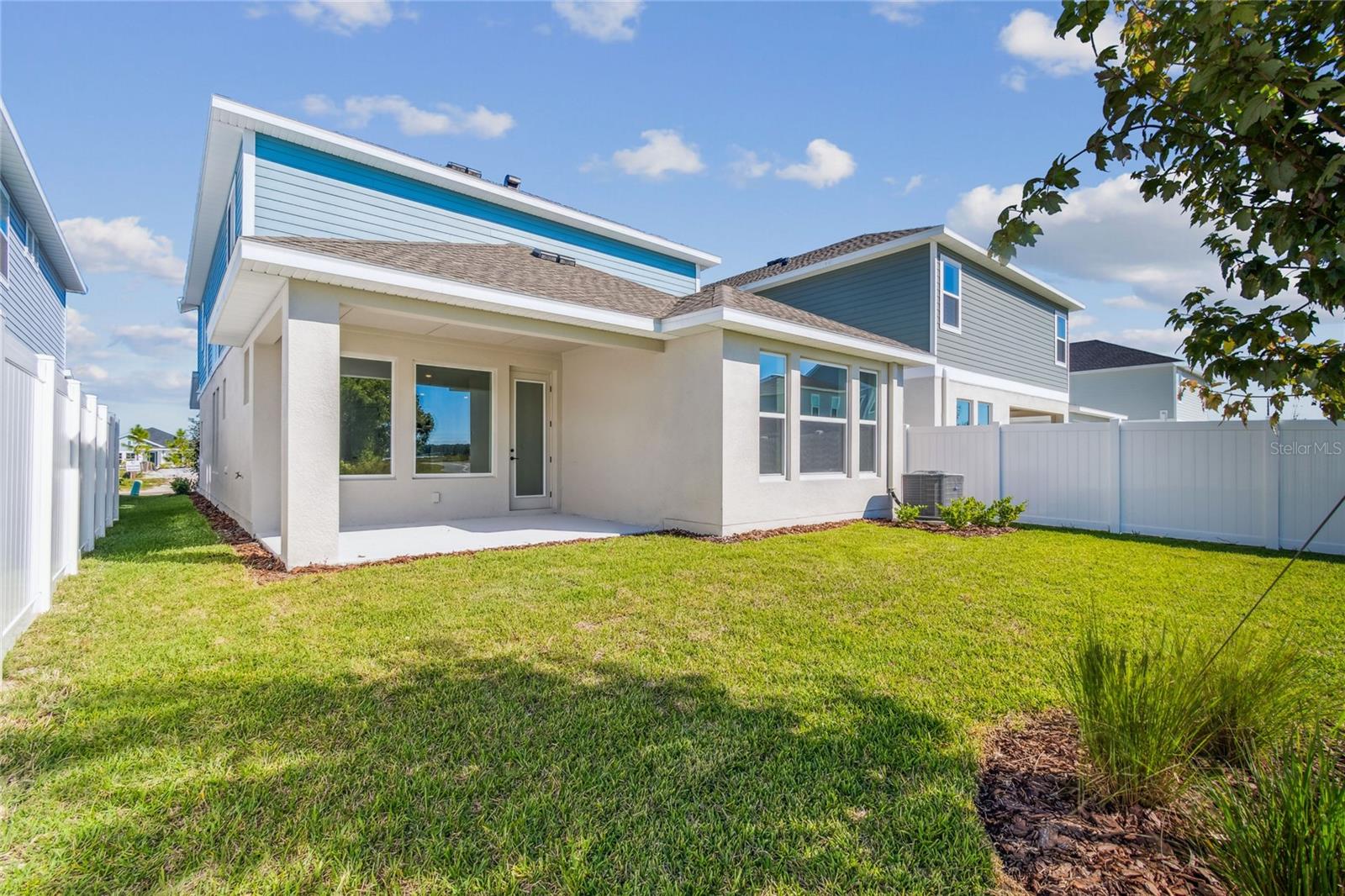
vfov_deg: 77.3
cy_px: 448
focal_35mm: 15
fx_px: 560
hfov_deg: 100.4
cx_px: 672
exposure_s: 1/200
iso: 100
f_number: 7.1
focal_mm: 10
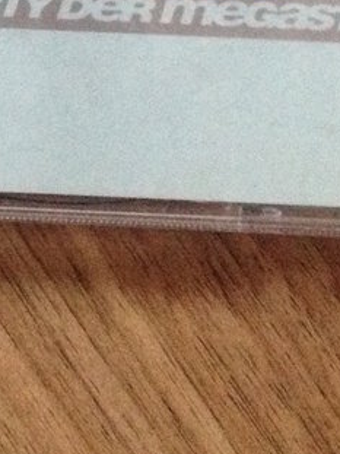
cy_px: -209
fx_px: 1966
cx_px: 38
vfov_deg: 12.6
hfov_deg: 9.8
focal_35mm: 150
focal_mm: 4.28
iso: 400
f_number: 2.4
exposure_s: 1/17
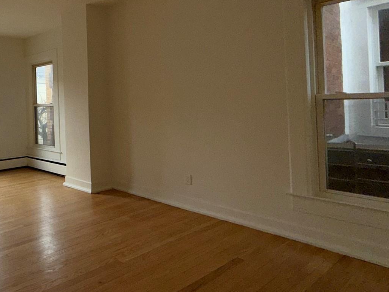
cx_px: 21
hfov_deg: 53.3
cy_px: 101
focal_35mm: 28
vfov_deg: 49.0
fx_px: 315
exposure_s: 1/122
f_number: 2.2
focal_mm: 2.22
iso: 32
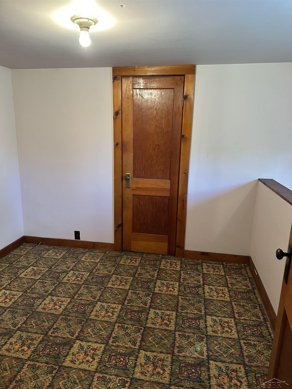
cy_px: 194
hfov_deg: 56.8
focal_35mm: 24
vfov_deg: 71.6
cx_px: 146
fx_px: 270
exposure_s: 1/60
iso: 320
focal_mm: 6.86
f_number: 1.78
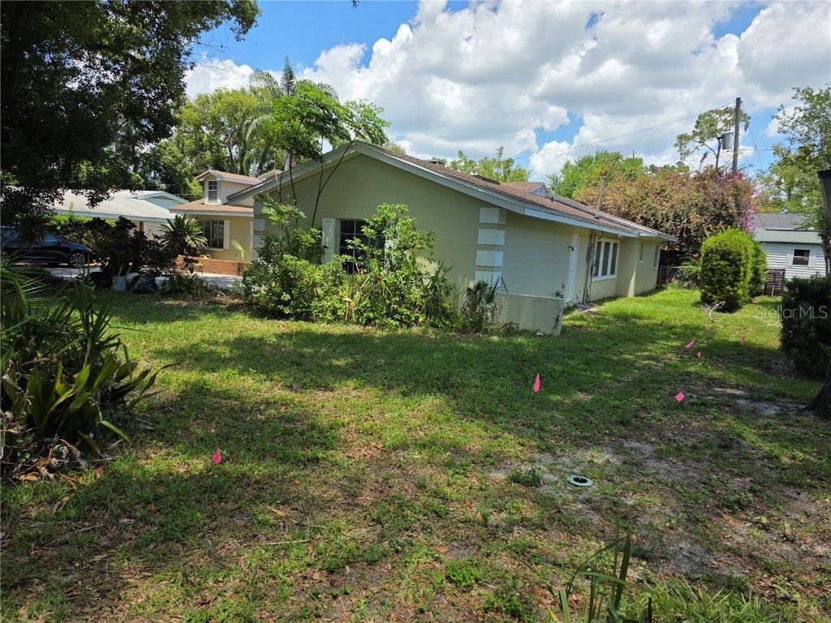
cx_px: 416
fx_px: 552
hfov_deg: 73.9
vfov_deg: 58.9
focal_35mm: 23
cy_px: 312
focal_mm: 6.3
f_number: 1.7
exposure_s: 1/5017
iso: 80
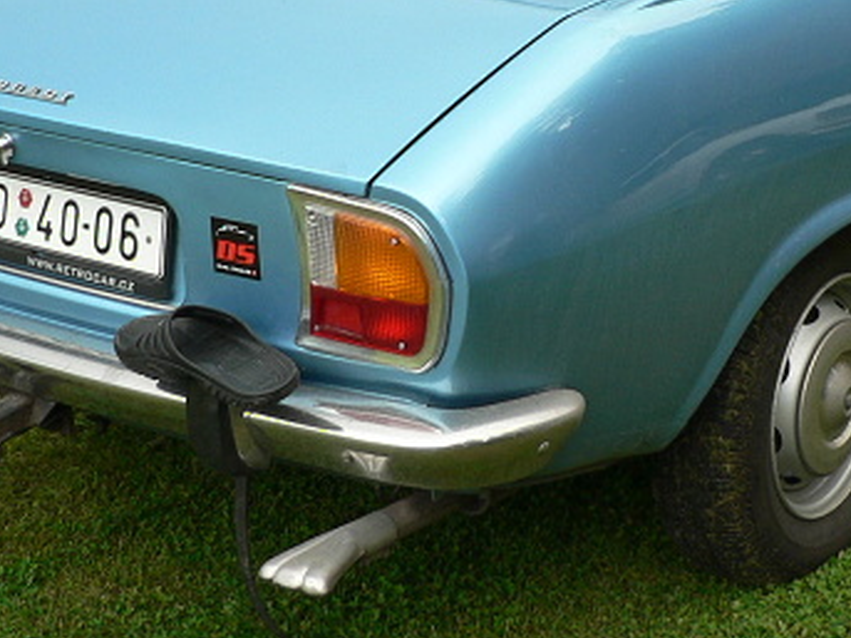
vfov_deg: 17.4
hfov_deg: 23.2
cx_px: 553
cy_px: 119
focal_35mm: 84
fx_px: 2064
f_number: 2.8
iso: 80
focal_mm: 6
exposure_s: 1/100
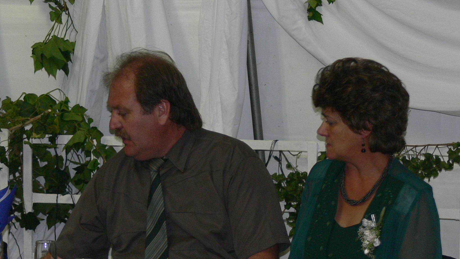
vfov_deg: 6.7
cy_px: 114
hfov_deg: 12.0
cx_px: 230
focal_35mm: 180
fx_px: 2195
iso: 100
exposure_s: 1/30
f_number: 3.2
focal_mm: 21.9
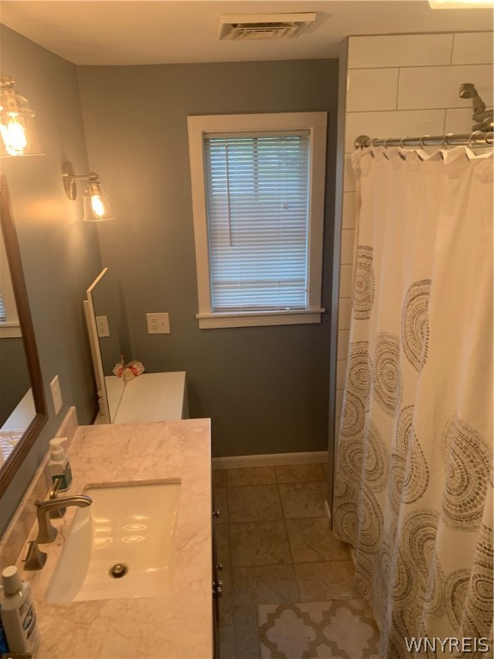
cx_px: 247
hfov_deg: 53.1
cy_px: 330
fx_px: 495
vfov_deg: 67.3
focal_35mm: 26
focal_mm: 4.25
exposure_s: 1/60
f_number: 1.8
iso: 125
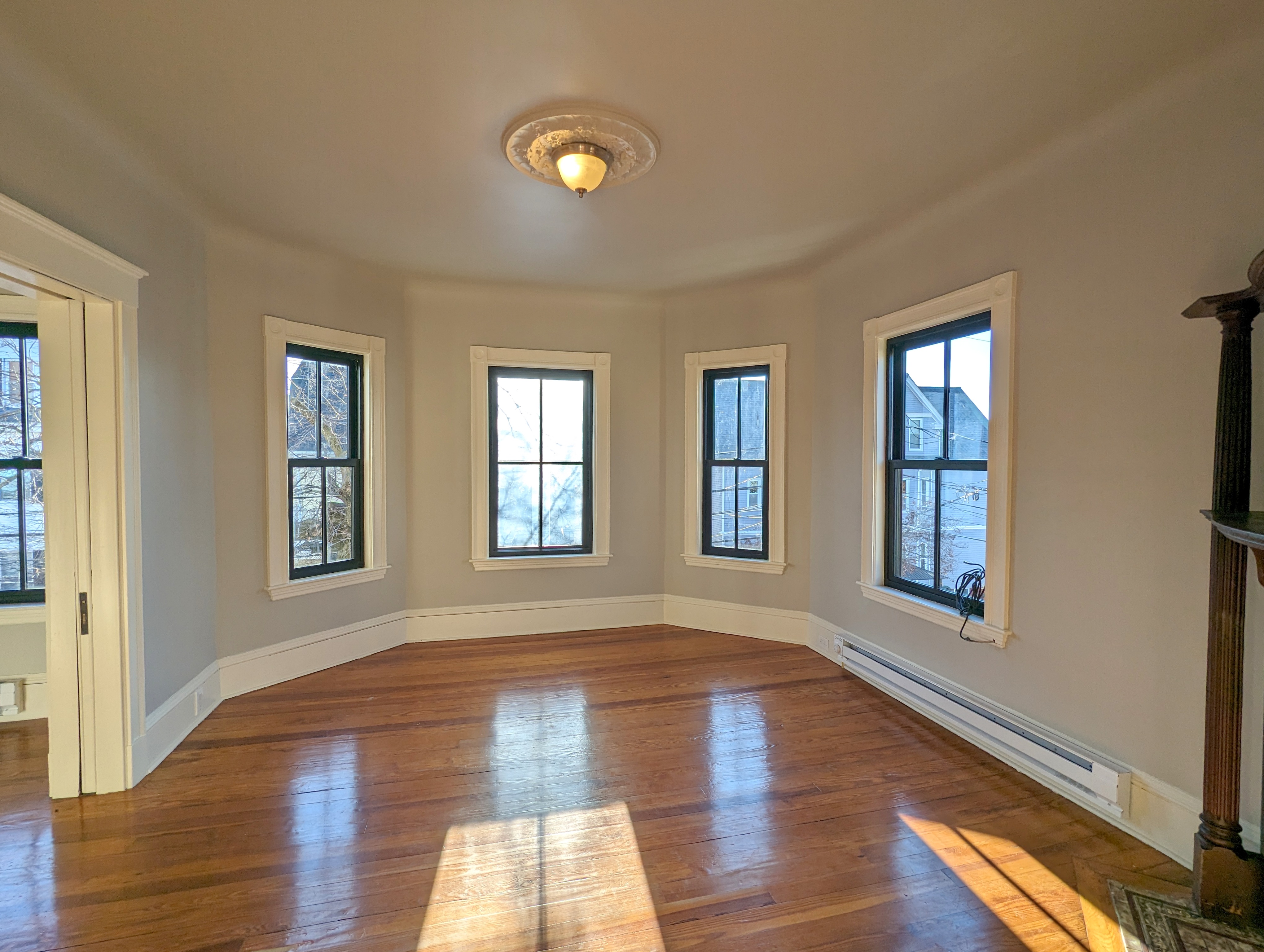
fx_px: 585
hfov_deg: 94.4
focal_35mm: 16
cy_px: 476
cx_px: 632
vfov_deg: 78.2
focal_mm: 2.35
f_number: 2.2
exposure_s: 1/270
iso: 53
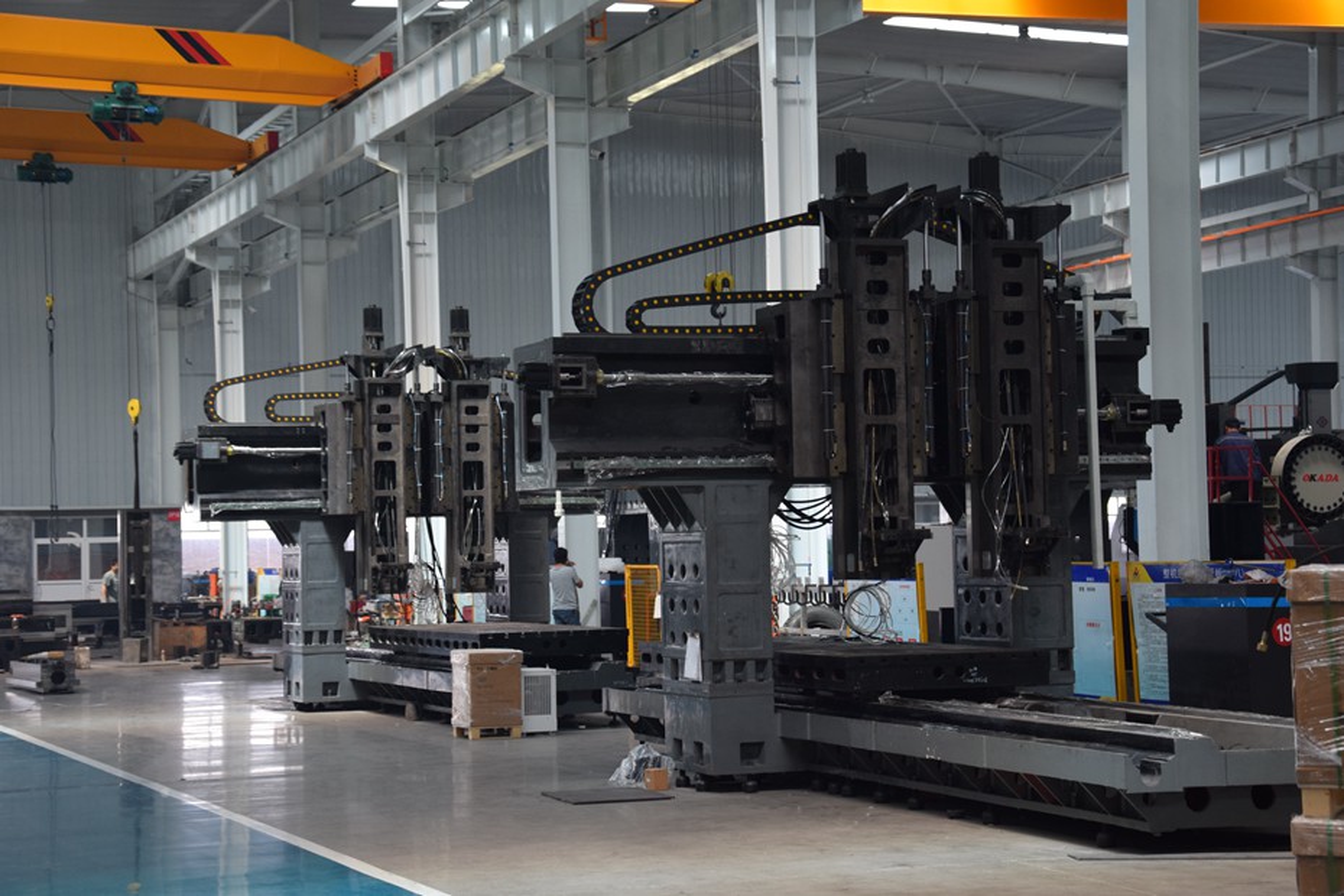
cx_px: 672
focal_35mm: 72
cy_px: 448
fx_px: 2688
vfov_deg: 18.9
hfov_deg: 28.1
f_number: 4.8
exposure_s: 1/60
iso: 640
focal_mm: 48
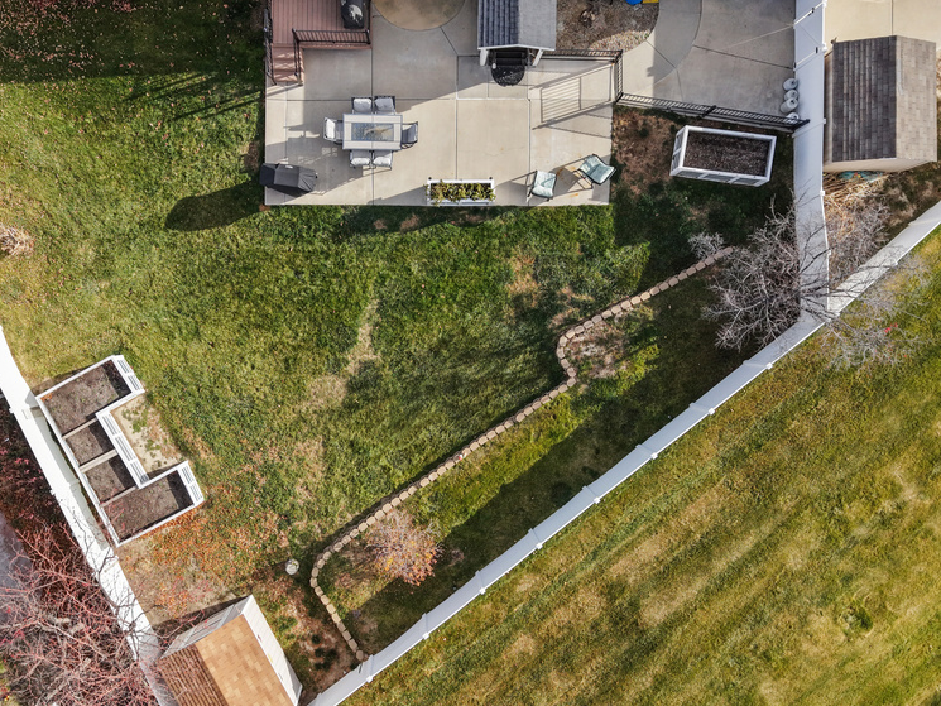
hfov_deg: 55.2
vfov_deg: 42.9
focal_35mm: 33
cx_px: 418
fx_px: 897
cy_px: 322
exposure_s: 1/5000
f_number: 1.8
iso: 400
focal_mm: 8.67
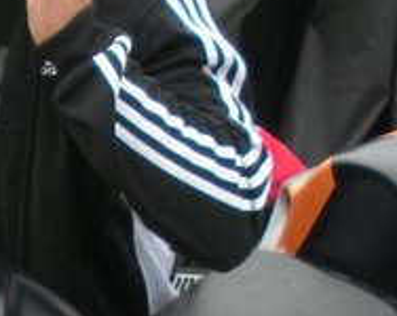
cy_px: 419
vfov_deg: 8.4
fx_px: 2136
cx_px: -101
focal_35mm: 182
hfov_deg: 10.4
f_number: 3.5
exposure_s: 1/135
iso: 64
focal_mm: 6.3
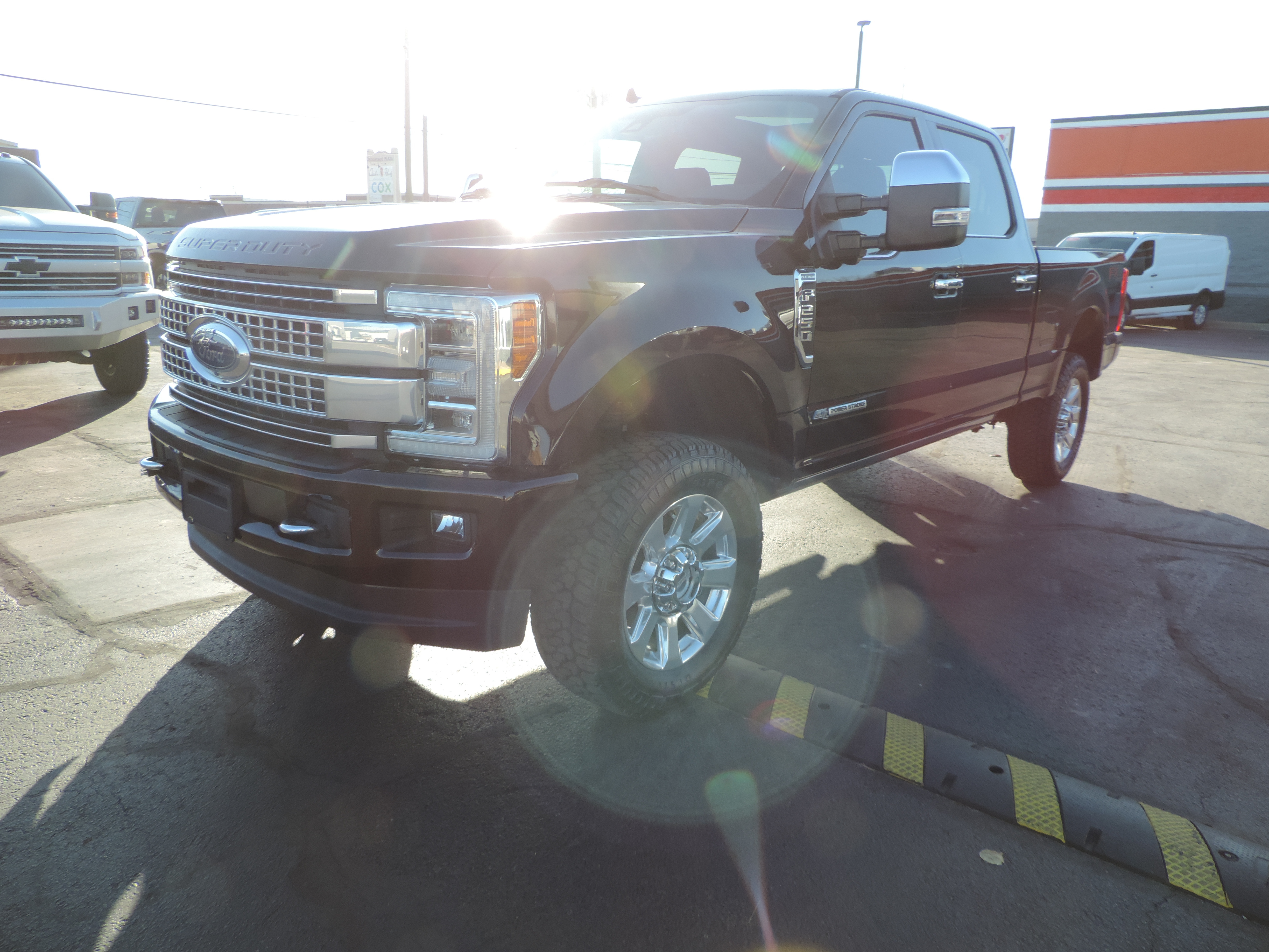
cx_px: 634
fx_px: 880
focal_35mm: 24
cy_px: 476
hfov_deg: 71.6
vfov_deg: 56.8
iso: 80
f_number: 3
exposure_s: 1/320
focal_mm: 4.3
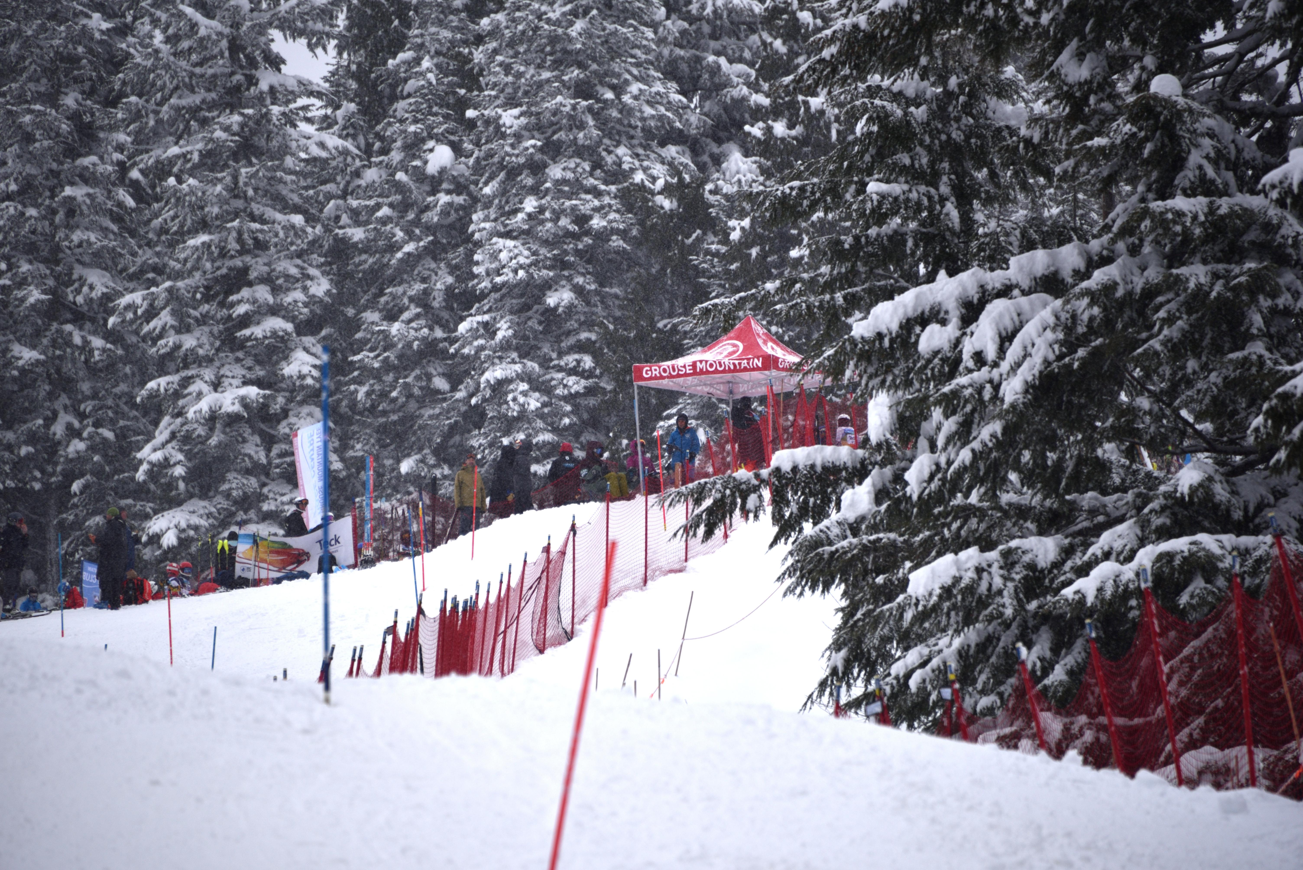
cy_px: 435
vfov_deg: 4.6
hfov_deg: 6.9
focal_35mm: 300
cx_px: 652
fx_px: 10862
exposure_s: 1/800
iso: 160
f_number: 5.6
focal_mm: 300
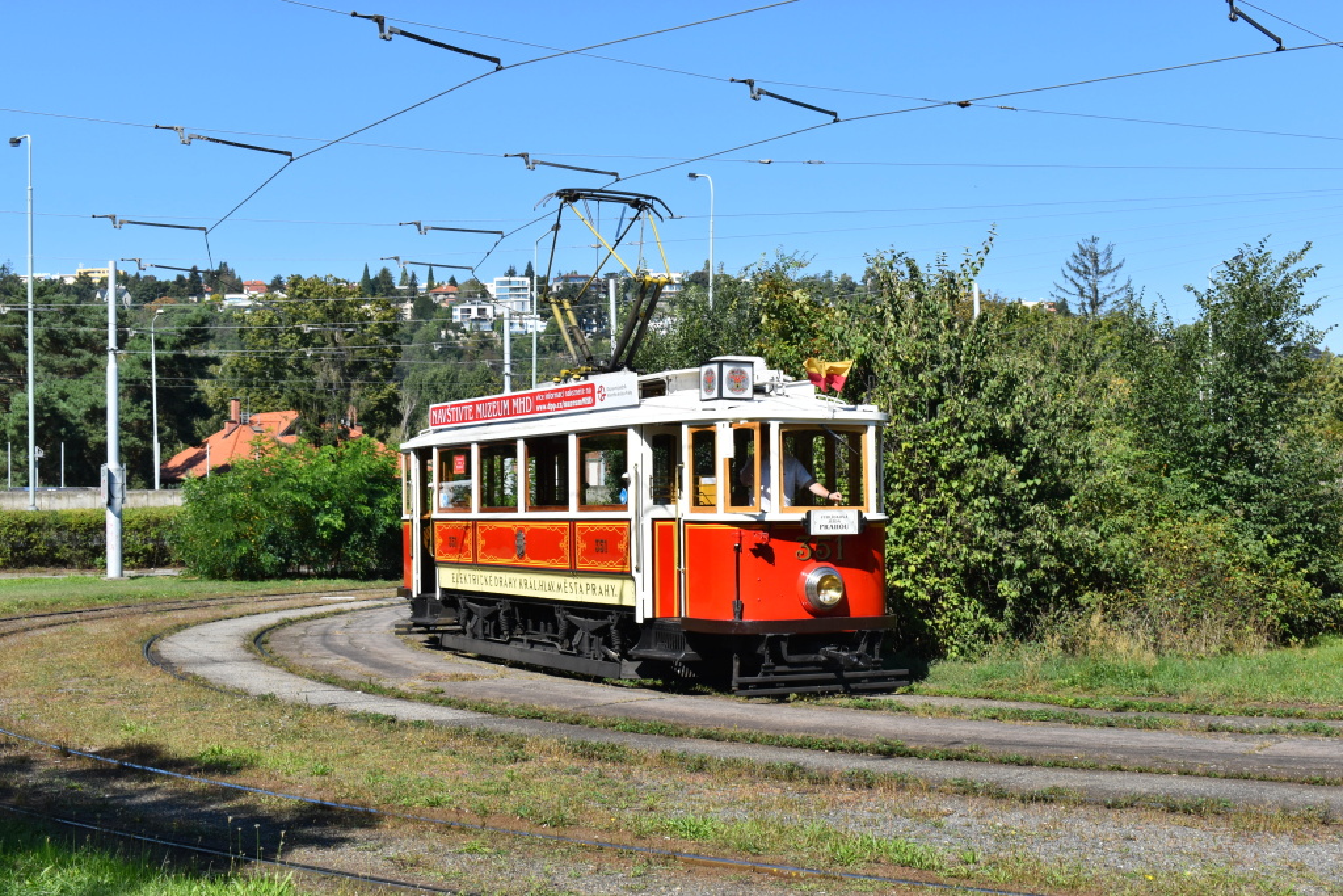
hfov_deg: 41.1
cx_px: 672
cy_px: 448
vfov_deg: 28.1
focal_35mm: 48
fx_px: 1791
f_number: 10
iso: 200
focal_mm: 32
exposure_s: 1/400
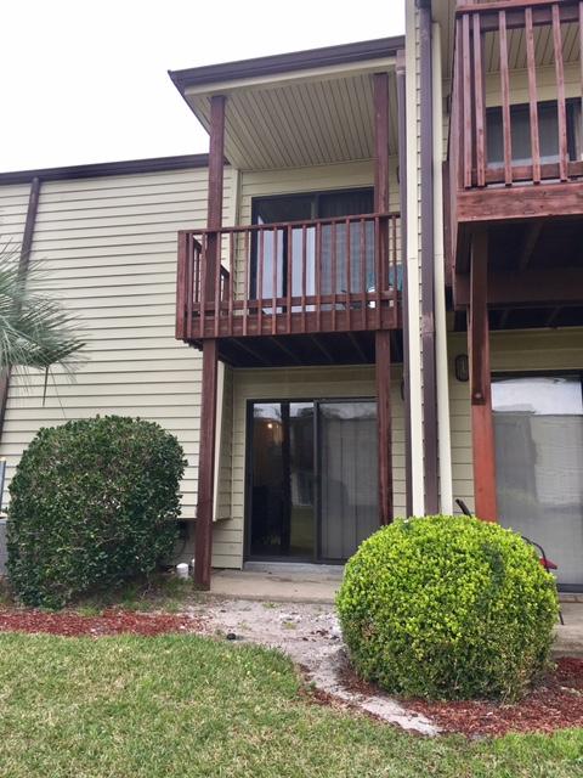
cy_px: 389
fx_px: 651
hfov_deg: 48.2
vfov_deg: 61.7
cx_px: 292
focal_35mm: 29
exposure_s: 1/534
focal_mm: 4.15
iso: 25
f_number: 2.2
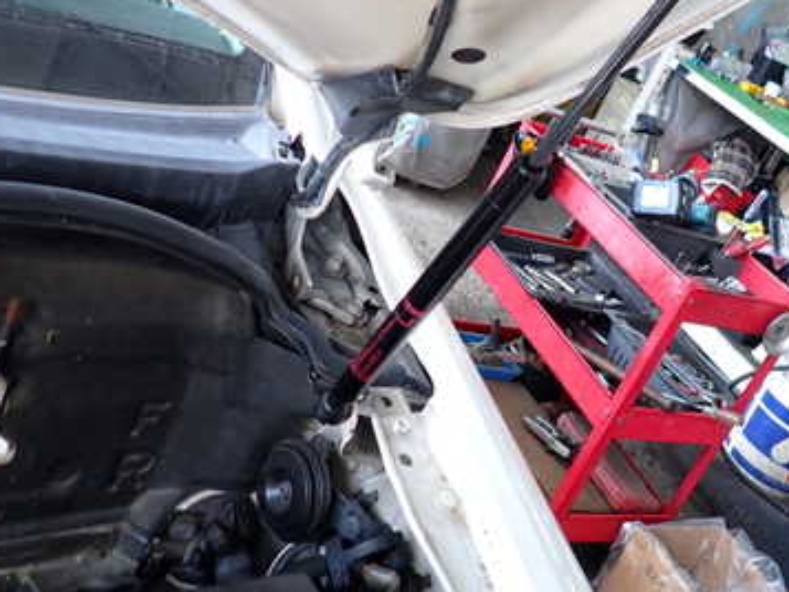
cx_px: 493
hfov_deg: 44.4
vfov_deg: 34.0
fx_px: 958
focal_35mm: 42
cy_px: 190
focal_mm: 4.5
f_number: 2
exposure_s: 1/60
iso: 100
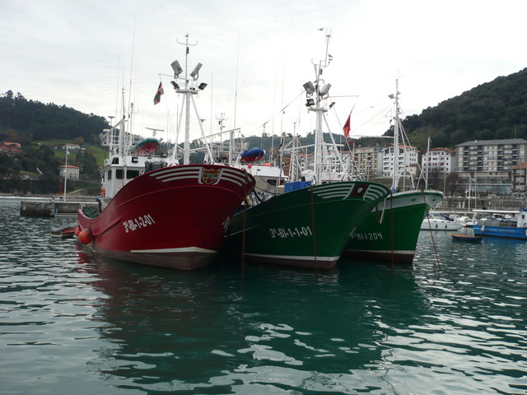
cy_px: 198
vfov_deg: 37.7
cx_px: 264
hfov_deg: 49.0
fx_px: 579
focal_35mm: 38
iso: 100
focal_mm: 5.8
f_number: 2.8
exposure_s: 1/500
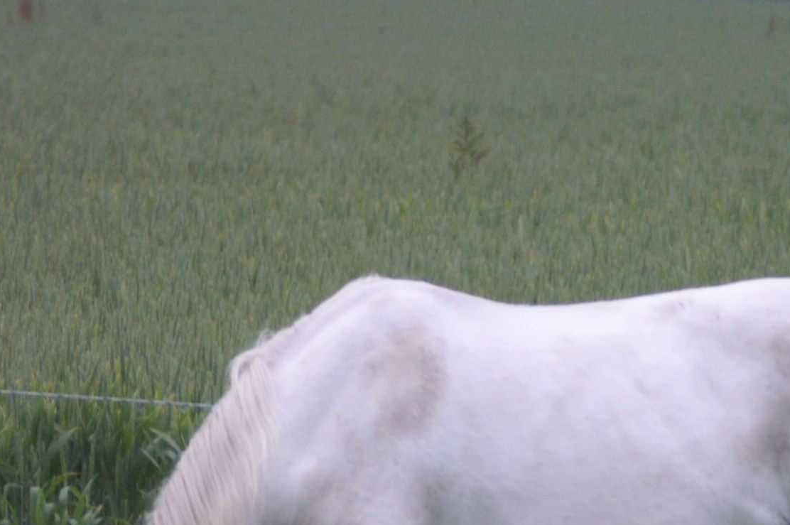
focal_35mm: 852
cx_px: 503
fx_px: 18677
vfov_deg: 1.6
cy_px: 648
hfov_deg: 2.4
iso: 800
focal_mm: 210
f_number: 5.6
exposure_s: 1/250
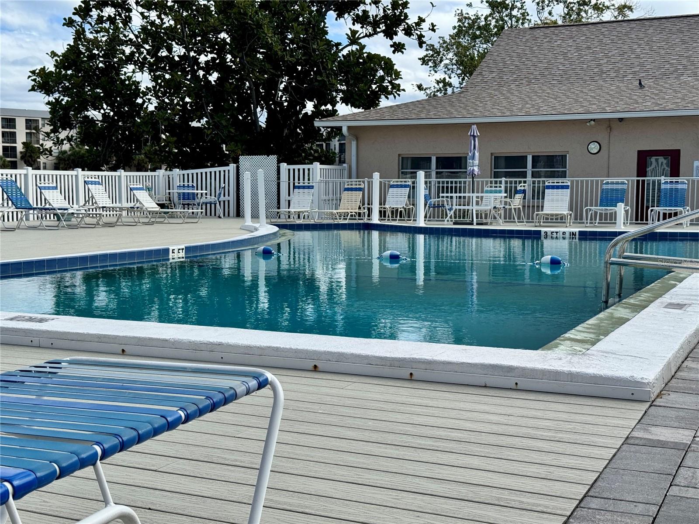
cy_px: 262
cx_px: 350
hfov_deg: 39.7
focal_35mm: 48
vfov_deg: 30.3
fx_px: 969
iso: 64
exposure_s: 1/4975
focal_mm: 6.76
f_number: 1.78
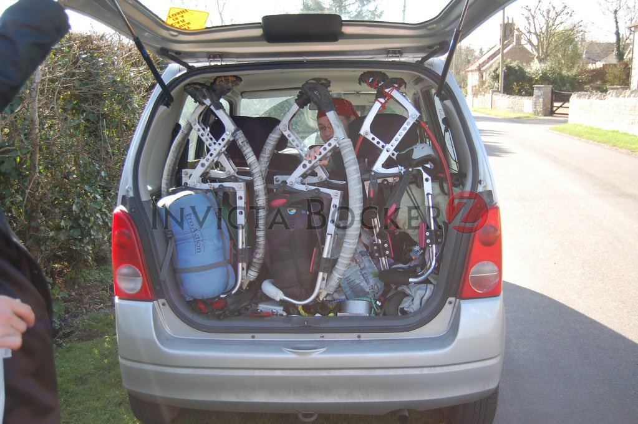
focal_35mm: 34
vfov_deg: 38.3
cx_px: 319
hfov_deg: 55.2
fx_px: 611
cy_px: 212
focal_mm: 23
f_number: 3.8
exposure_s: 1/500
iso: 400
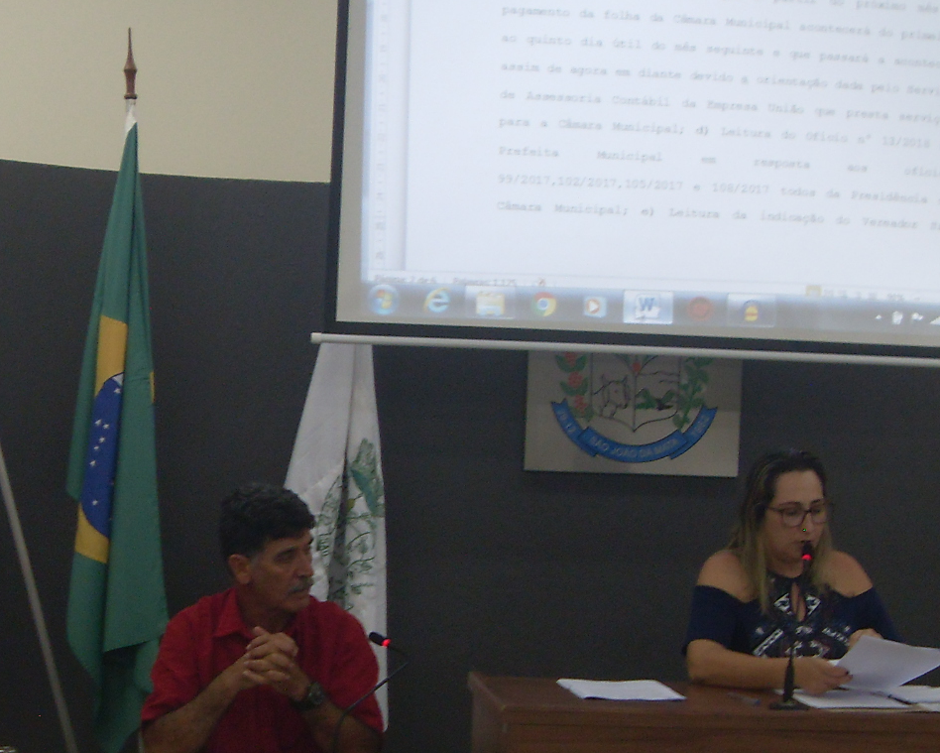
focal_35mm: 78
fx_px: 2171
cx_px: 580
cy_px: 529
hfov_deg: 24.4
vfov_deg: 19.6
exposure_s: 1/30
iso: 100
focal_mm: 6.3
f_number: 2.8
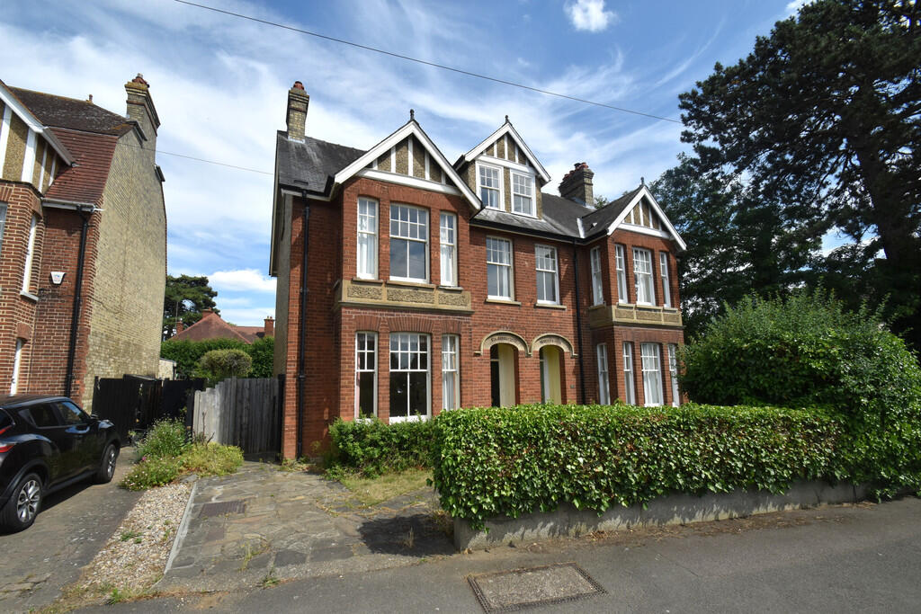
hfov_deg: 100.4
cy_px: 307
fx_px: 384
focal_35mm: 15
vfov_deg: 77.3
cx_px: 460
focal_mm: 10
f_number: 10
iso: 400
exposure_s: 1/640
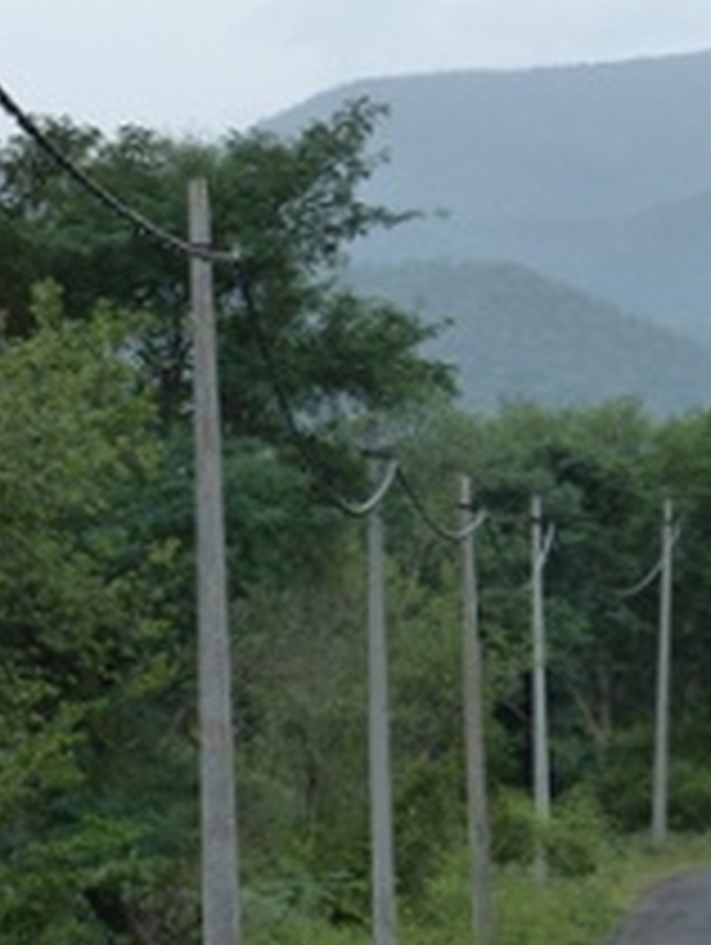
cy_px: 284
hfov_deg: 5.9
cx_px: 173
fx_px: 6887
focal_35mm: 252
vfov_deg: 7.8
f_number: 4
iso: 160
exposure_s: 1/400
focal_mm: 22.6
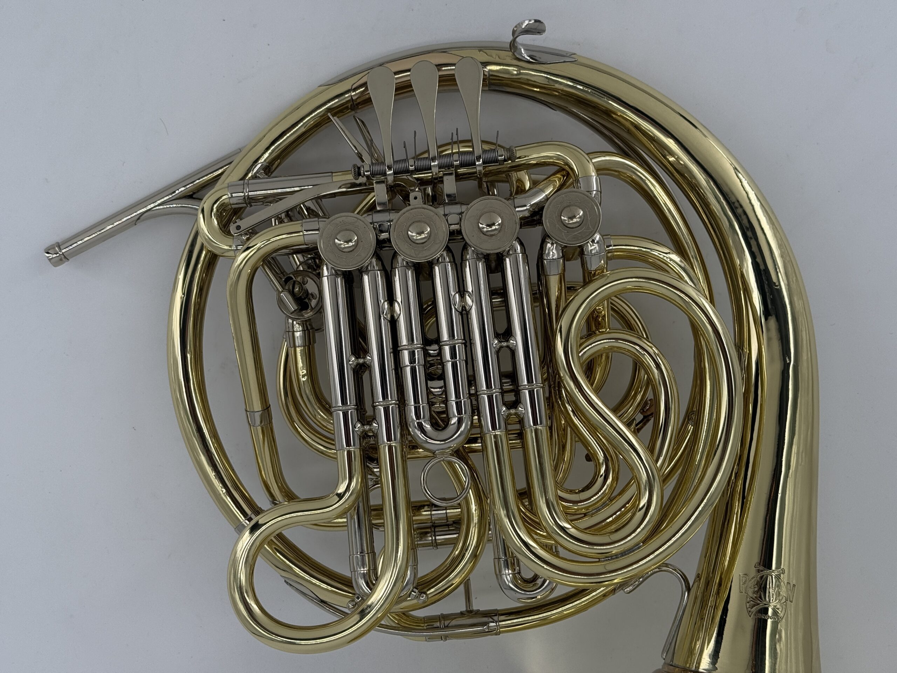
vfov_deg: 30.3
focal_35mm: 48
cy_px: 336
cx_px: 448
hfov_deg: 39.7
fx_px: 1244
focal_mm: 6.76
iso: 64
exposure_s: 1/1678
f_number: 1.78
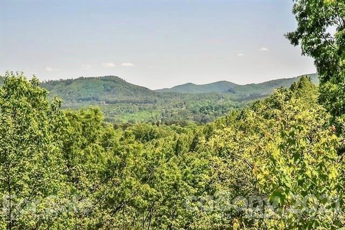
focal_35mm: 120
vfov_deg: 11.4
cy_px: 115
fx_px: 1150
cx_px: 172
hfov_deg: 17.1
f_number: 18
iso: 4000
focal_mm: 120
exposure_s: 1/1250
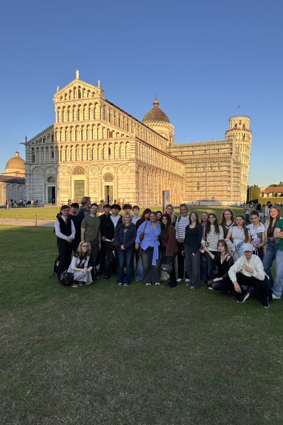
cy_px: 208
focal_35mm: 26
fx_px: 307
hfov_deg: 49.4
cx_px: 160
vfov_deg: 69.4
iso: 80
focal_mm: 6.86
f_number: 1.78
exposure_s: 1/1692
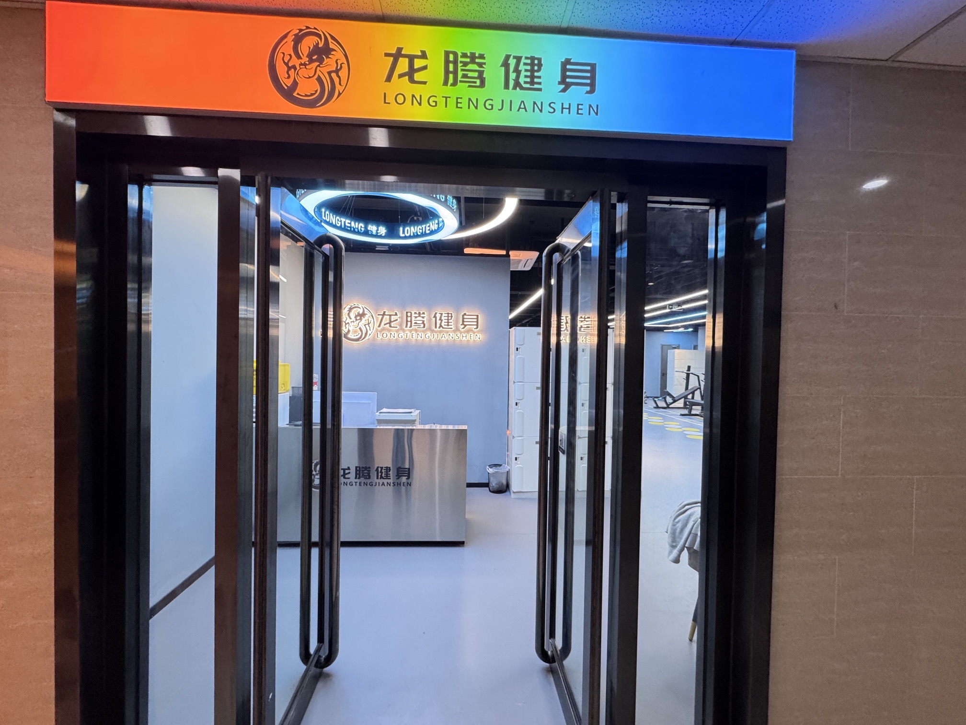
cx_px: 483
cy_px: 362
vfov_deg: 85.7
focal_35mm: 14
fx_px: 391
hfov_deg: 102.1
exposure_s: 1/50
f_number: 2.2
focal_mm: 2.22
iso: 320
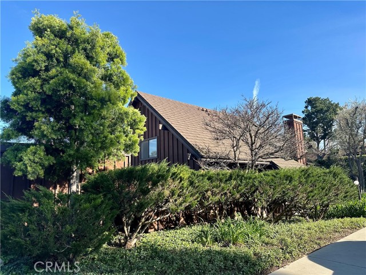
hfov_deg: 71.6
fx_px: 254
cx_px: 183
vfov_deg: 56.8
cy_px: 138
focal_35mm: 24
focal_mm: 6.86
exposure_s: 1/1845
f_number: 1.78
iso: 80
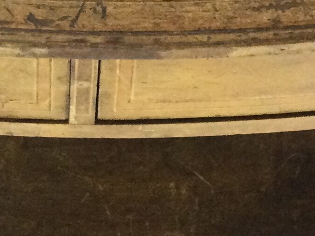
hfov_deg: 13.2
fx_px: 1365
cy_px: -279
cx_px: 116
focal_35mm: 150
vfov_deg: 9.1
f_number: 2.4
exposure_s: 1/33
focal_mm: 3.3
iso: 200
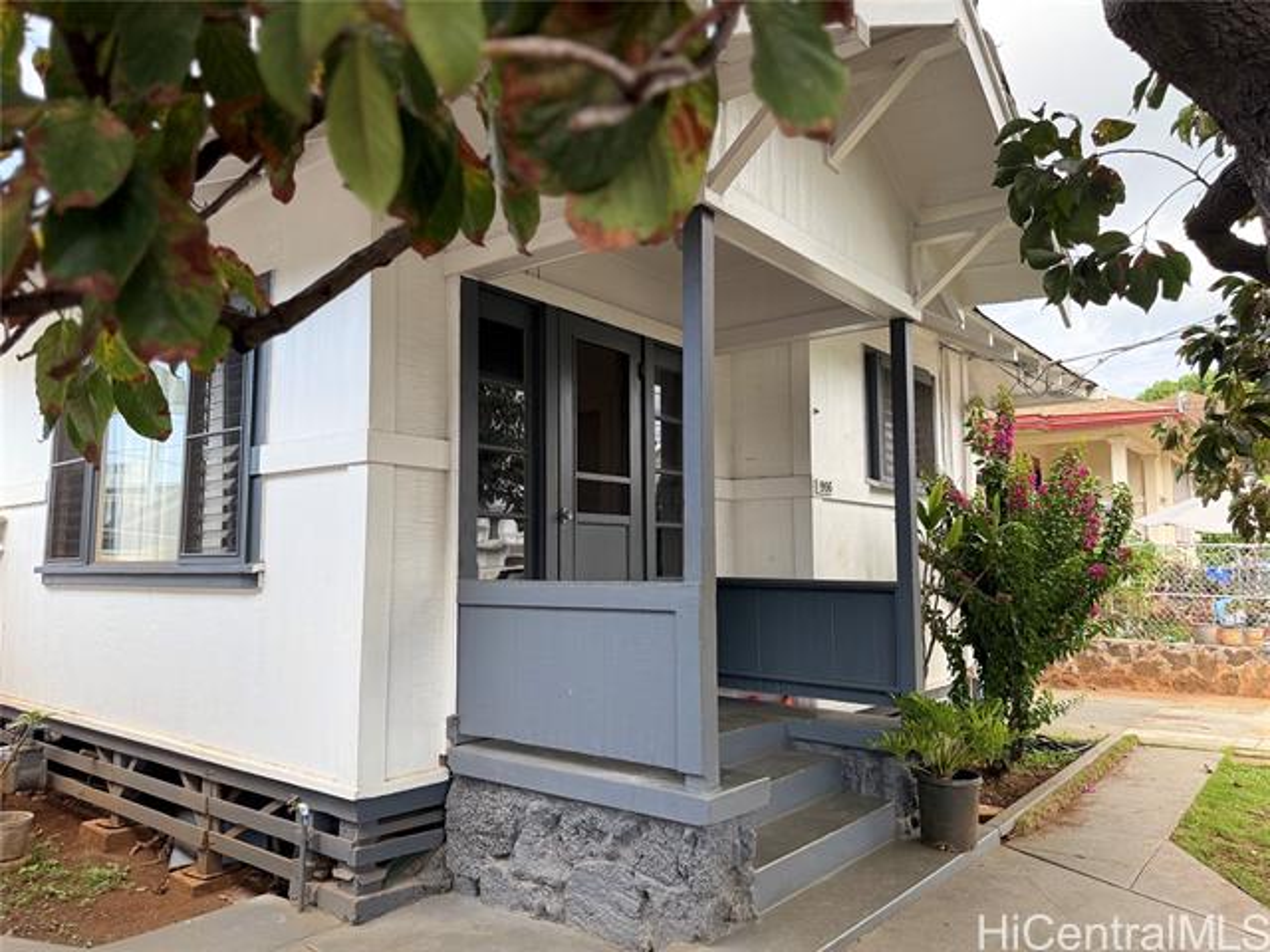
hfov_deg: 71.6
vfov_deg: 56.8
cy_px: 476
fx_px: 881
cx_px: 635
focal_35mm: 24
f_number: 1.78
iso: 100
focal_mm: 6.76
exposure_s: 1/722
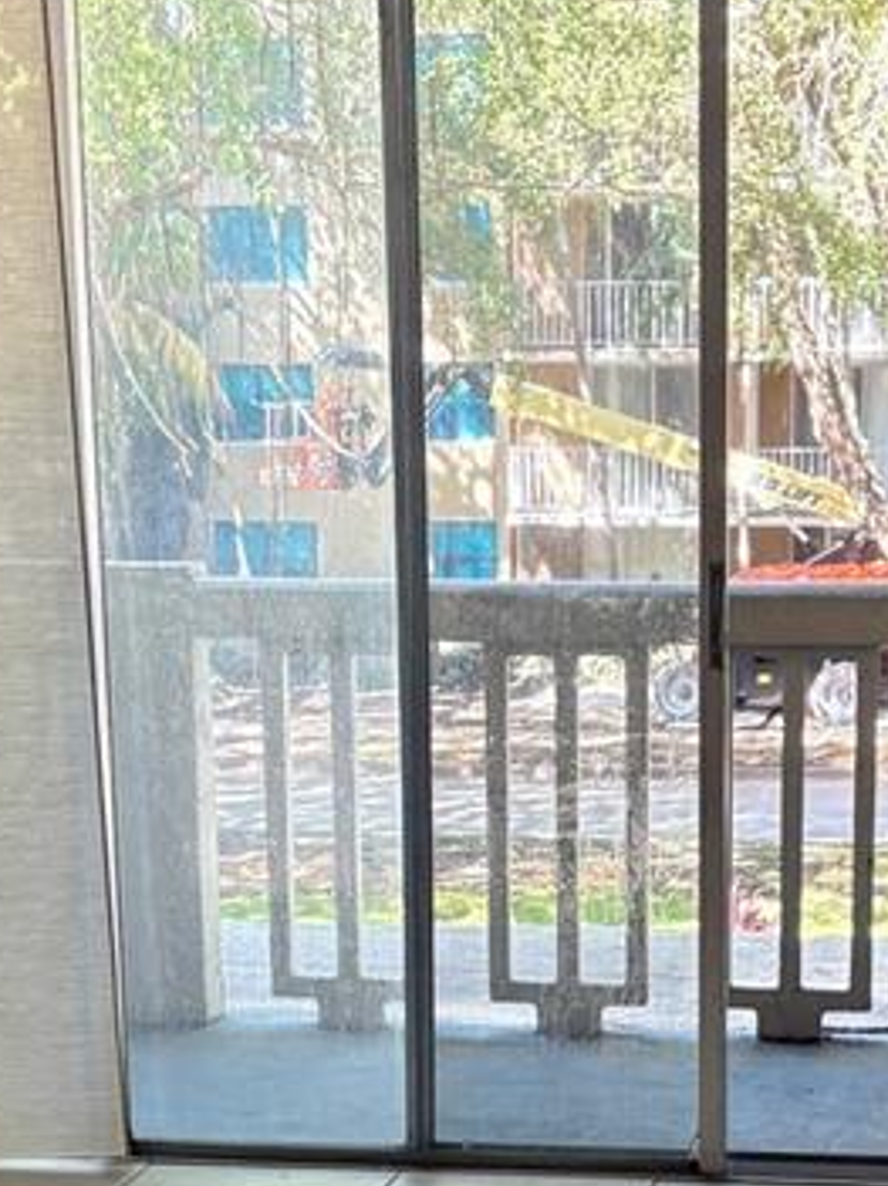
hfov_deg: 16.5
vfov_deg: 21.4
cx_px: 604
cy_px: 1112
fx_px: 3046
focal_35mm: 89
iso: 80
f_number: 1.6
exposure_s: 1/60
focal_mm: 5.96
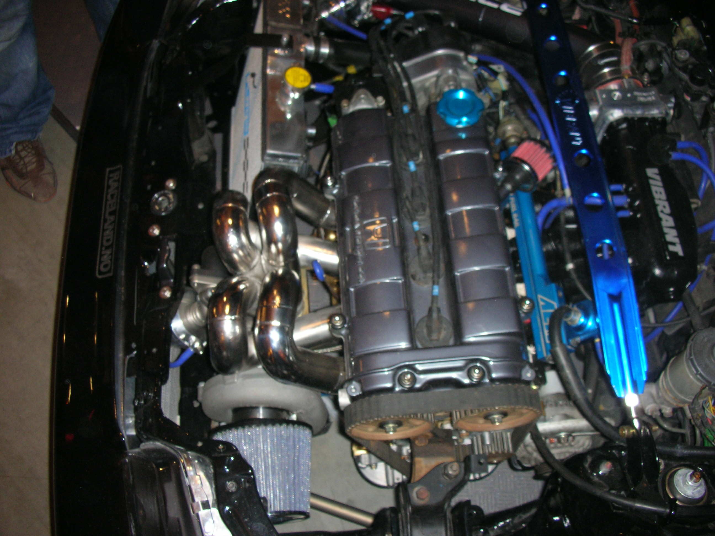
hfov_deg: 52.6
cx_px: 358
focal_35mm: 35
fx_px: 723
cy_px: 268
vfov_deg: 40.7
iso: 89
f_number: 3
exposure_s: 1/60.1
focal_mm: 5.8
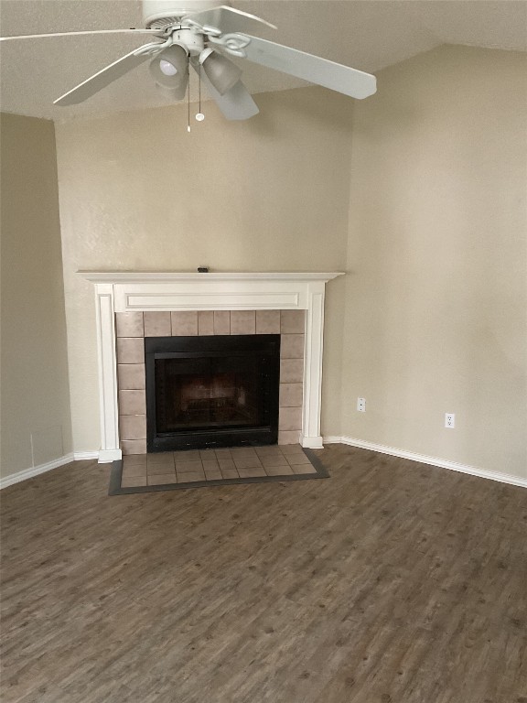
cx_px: 264
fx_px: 589
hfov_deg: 48.2
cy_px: 352
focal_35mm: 29
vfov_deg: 61.7
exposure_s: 1/60
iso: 160
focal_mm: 3
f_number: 1.8
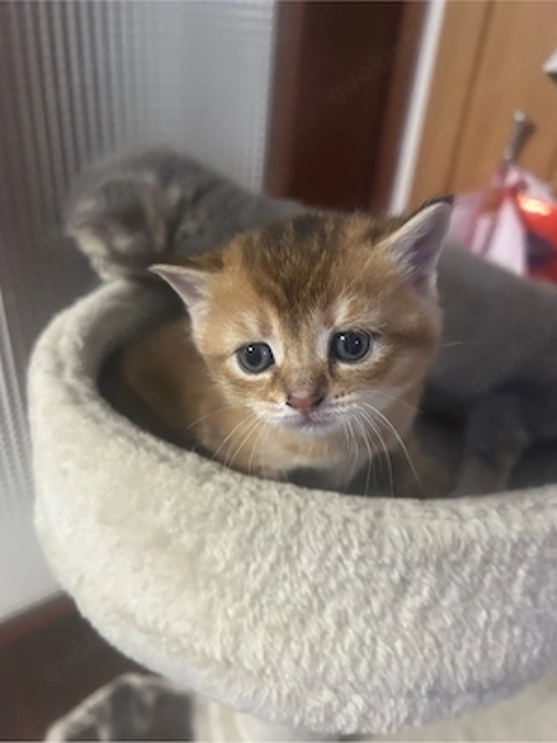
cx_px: 278
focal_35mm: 26
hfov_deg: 53.1
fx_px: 558
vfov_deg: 67.3
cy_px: 372
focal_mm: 5.7
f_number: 1.5
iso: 500
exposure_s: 1/60
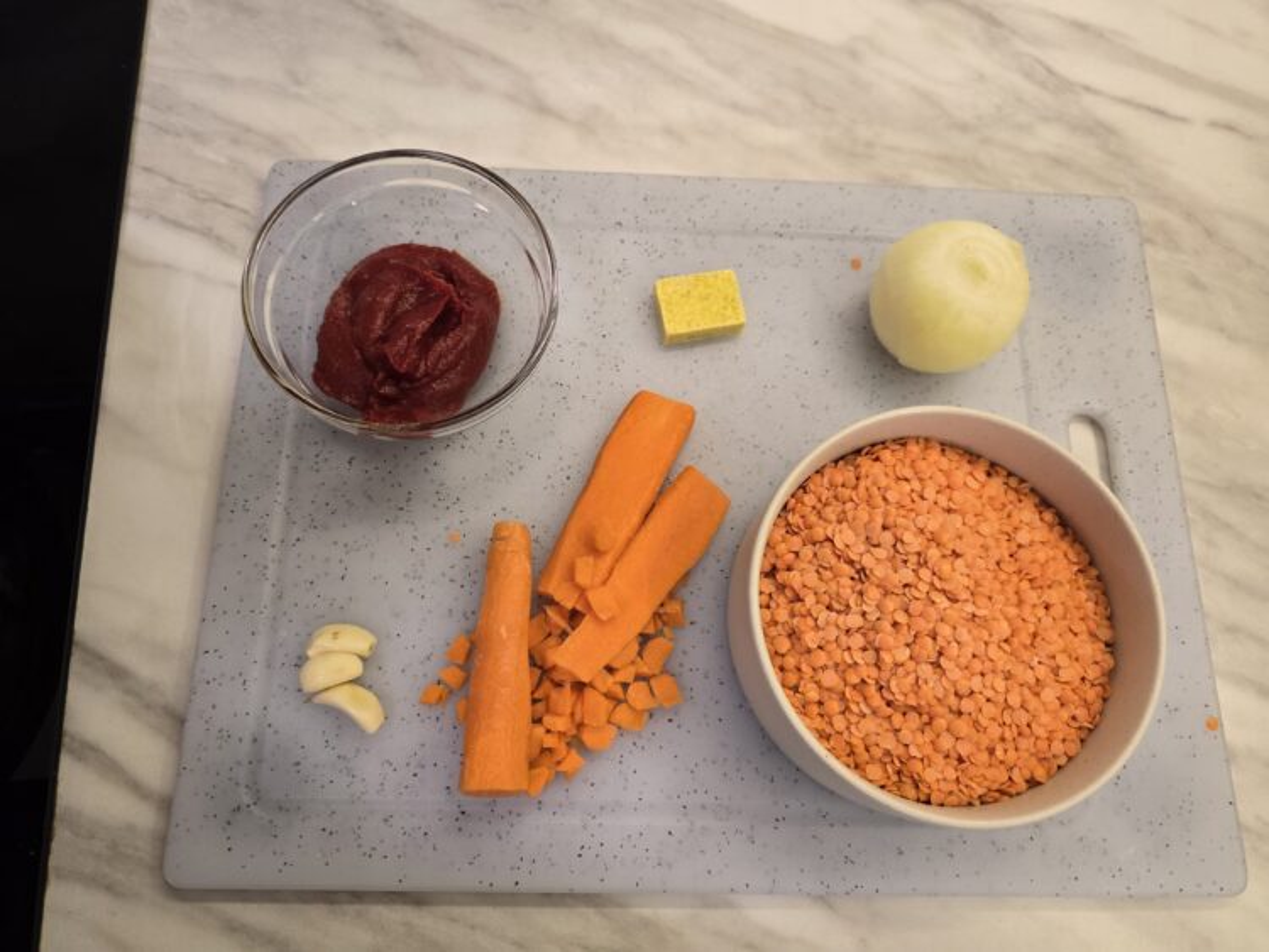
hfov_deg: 73.9
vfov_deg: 58.9
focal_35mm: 23
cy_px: 476
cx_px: 634
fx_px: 843
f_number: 1.7
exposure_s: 1/180
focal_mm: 6.3
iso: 200
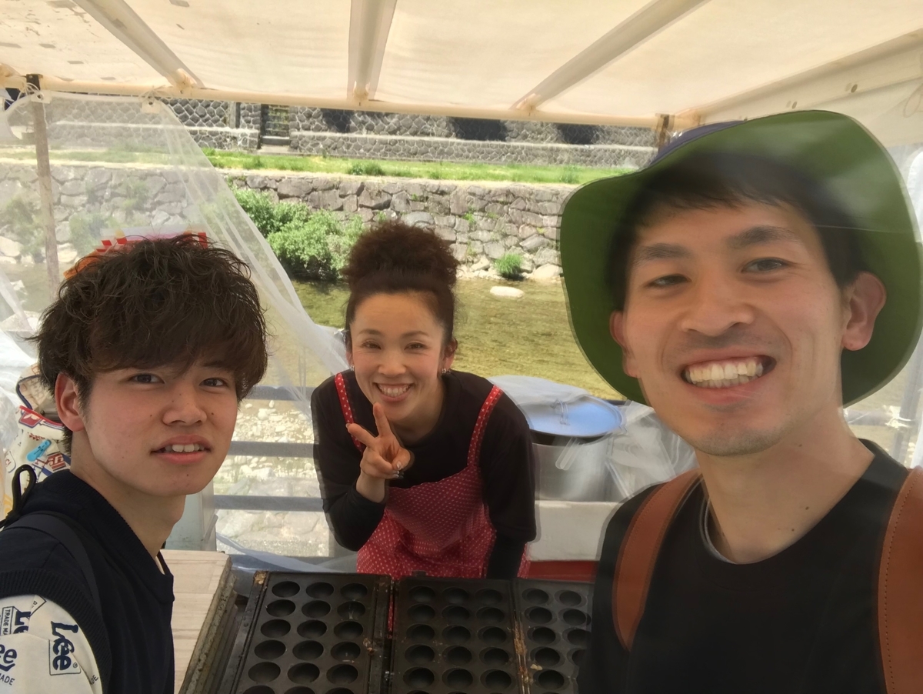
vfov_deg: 44.2
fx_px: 854
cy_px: 347
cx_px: 462
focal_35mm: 32
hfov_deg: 56.8
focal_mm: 2.87
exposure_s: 1/209
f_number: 2.2
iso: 25
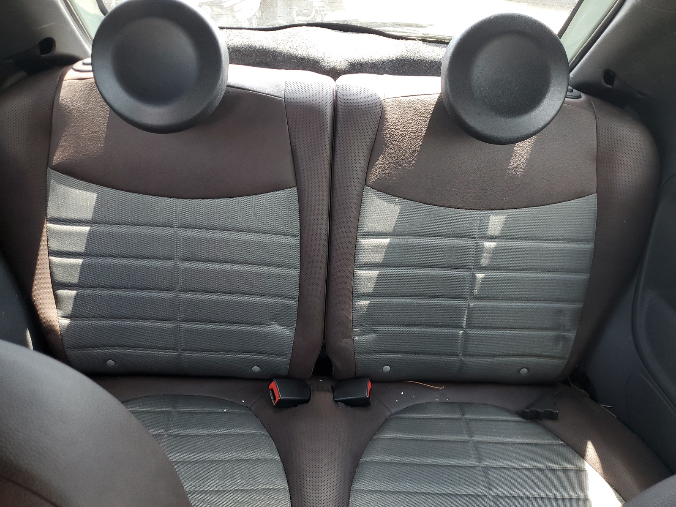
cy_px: 254
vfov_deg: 53.1
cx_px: 338
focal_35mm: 26
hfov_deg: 67.3
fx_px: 508
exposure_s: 1/120
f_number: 1.5
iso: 69
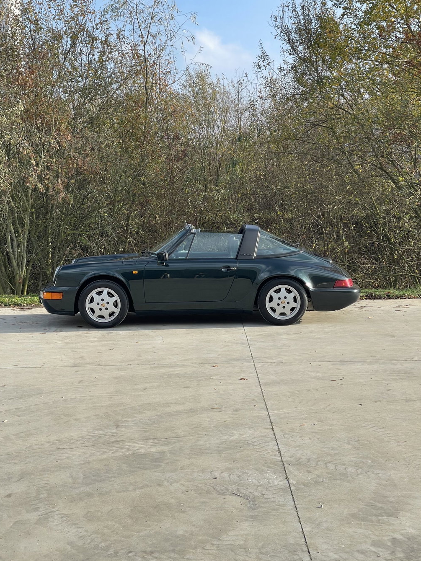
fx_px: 859
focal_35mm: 53
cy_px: 280
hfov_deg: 27.5
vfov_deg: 36.2
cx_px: 209
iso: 25
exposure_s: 1/440
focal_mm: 6
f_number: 2
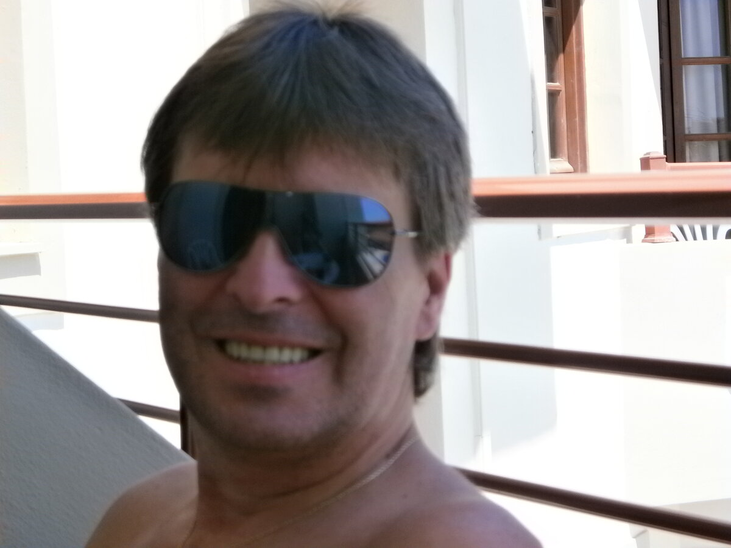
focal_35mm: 108
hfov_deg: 18.2
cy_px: 274
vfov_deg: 13.7
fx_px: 2281
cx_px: 366
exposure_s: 1/160
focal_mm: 19.2
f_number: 6.5
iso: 100
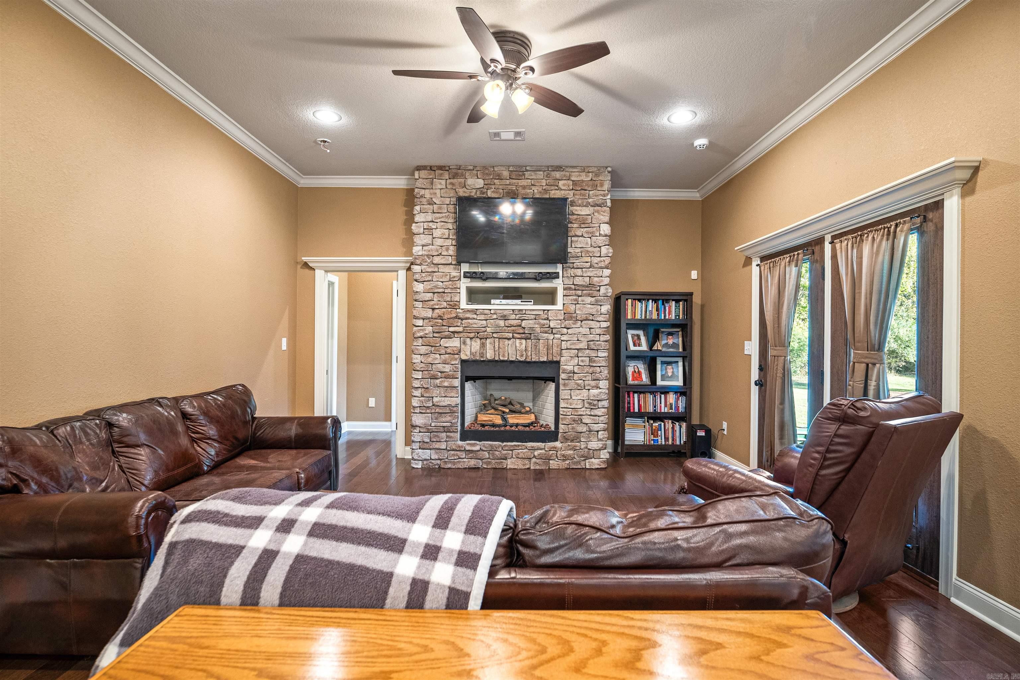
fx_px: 453
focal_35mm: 16
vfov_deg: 73.7
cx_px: 510
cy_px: 340
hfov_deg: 96.7
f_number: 5.6
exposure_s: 1/8
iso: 1250
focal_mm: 16
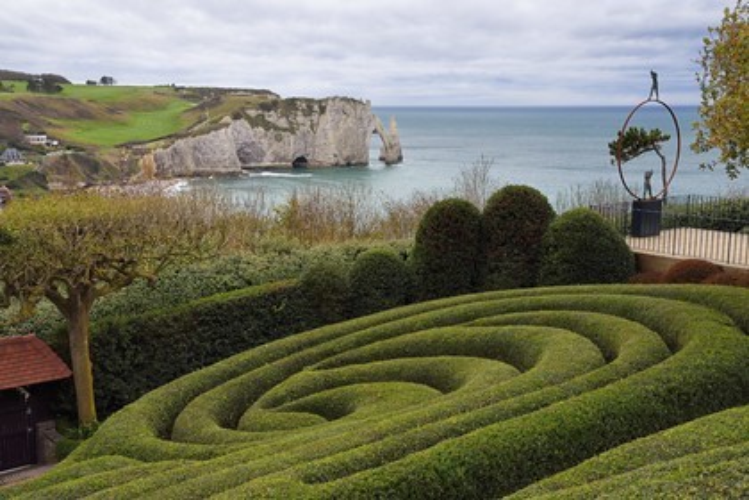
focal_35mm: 42
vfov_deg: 31.9
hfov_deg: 46.4
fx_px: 874
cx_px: 374
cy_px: 250
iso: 400
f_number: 10
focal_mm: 42
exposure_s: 1/200
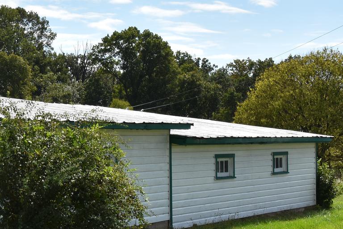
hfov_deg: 22.4
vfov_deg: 15.5
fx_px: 838
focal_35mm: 88
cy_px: 134
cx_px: 14
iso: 100
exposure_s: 1/250
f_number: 10
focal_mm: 22
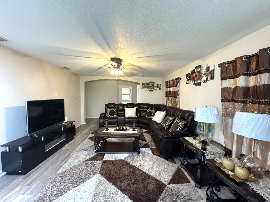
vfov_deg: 85.7
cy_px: 101
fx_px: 109
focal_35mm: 14
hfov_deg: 102.1
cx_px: 135
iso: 500
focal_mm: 2.22
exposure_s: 1/60
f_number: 2.2
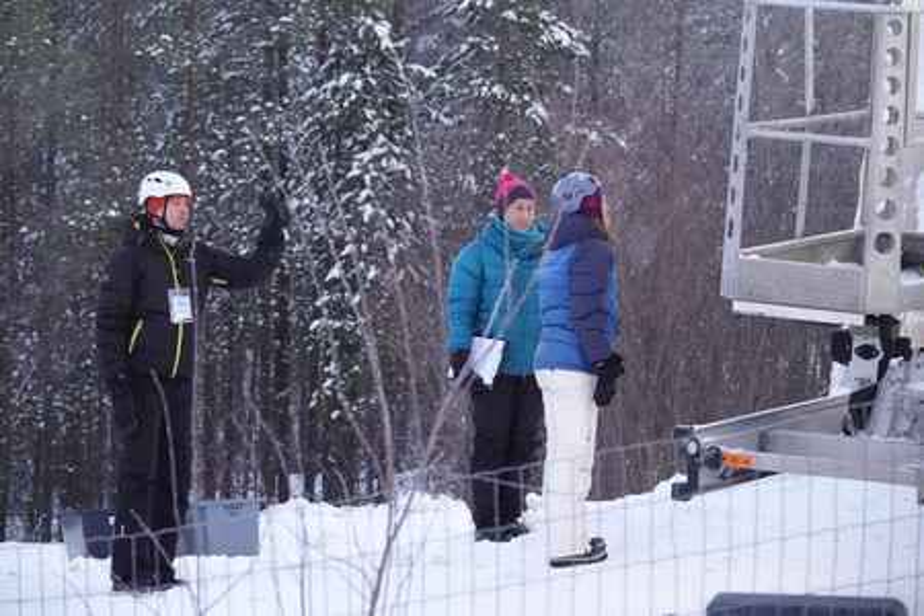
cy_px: 308
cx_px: 462
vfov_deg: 8.9
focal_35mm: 154
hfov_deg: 13.3
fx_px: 3952
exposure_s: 1/160
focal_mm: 56.39
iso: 2500
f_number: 4
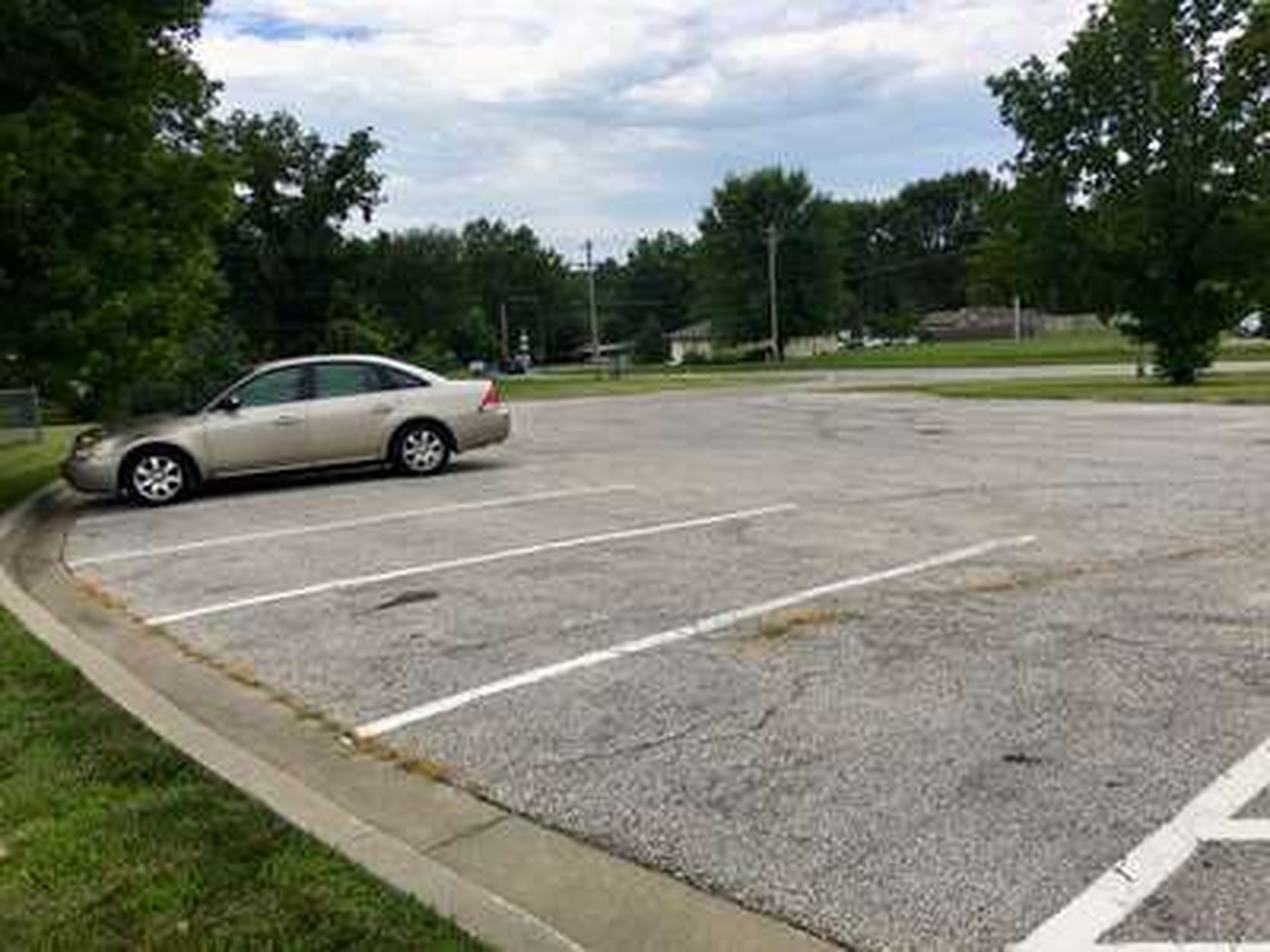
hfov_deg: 61.7
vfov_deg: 48.2
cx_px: 635
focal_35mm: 29
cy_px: 476
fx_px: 1064
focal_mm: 4.15
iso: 25
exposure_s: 1/1304
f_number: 2.2
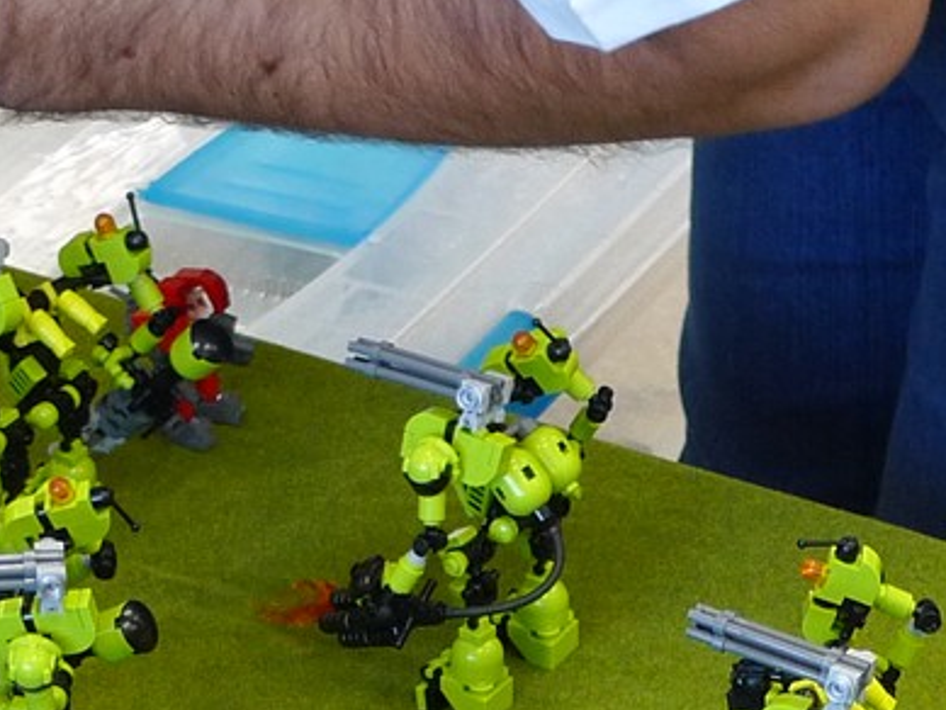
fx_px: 5331
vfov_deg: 7.5
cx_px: 466
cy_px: 1014
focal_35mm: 195
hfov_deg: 10.1
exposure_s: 1/20
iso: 200
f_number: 2.7
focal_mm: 11.1
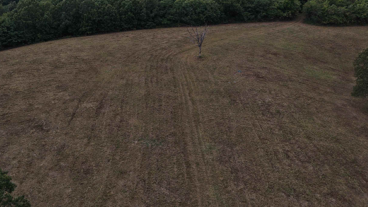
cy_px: 101
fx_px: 322
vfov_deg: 35.6
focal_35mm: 33
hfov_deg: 59.0
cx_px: 148
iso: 280
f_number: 1.8
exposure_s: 1/8000
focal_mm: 8.67
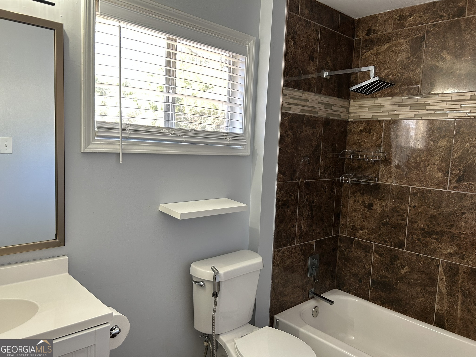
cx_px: 238
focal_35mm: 26
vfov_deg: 53.1
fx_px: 358
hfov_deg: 67.3
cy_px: 178
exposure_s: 1/60
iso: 80
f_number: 1.5
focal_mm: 5.7
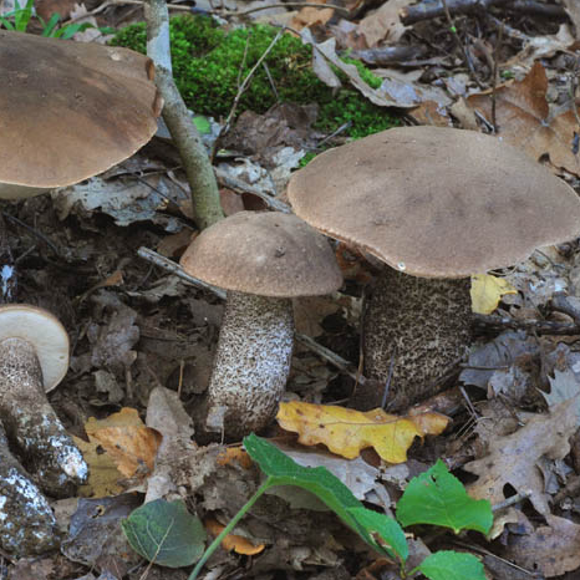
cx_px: 174
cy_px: 289
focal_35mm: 115
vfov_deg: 15.2
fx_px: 2180
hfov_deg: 15.1
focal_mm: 60
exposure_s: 1/1.6
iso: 200
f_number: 14
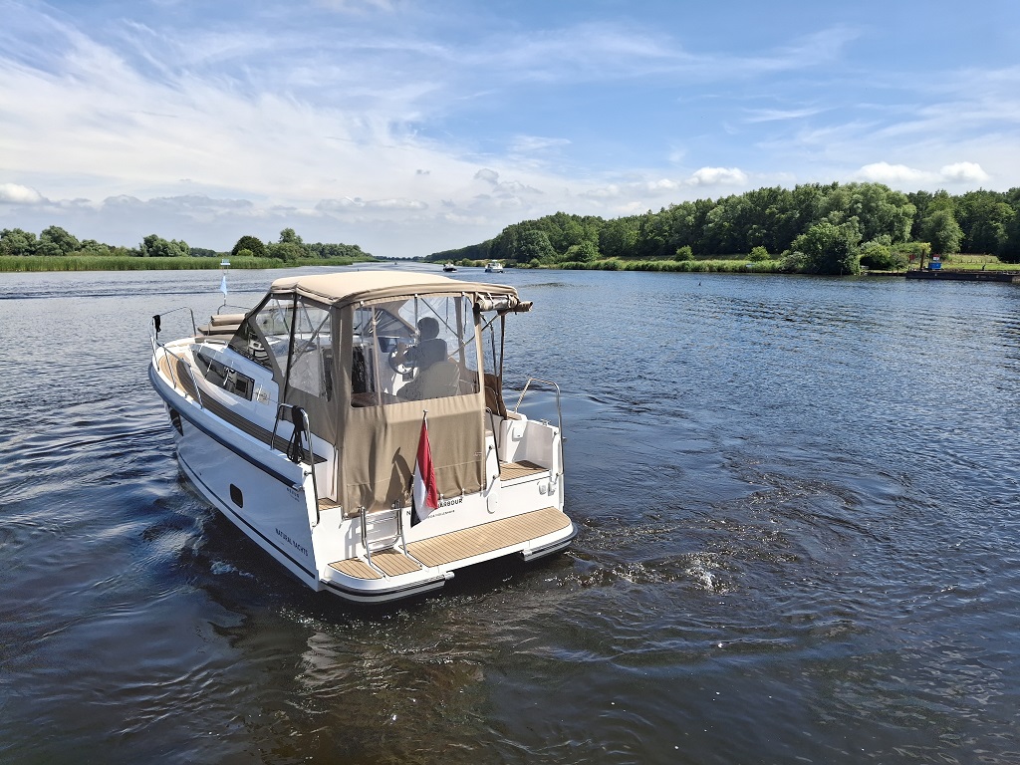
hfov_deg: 69.4
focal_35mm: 25
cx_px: 510
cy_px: 382
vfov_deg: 54.9
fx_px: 737
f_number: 1.8
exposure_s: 1/1255
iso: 25
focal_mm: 4.69
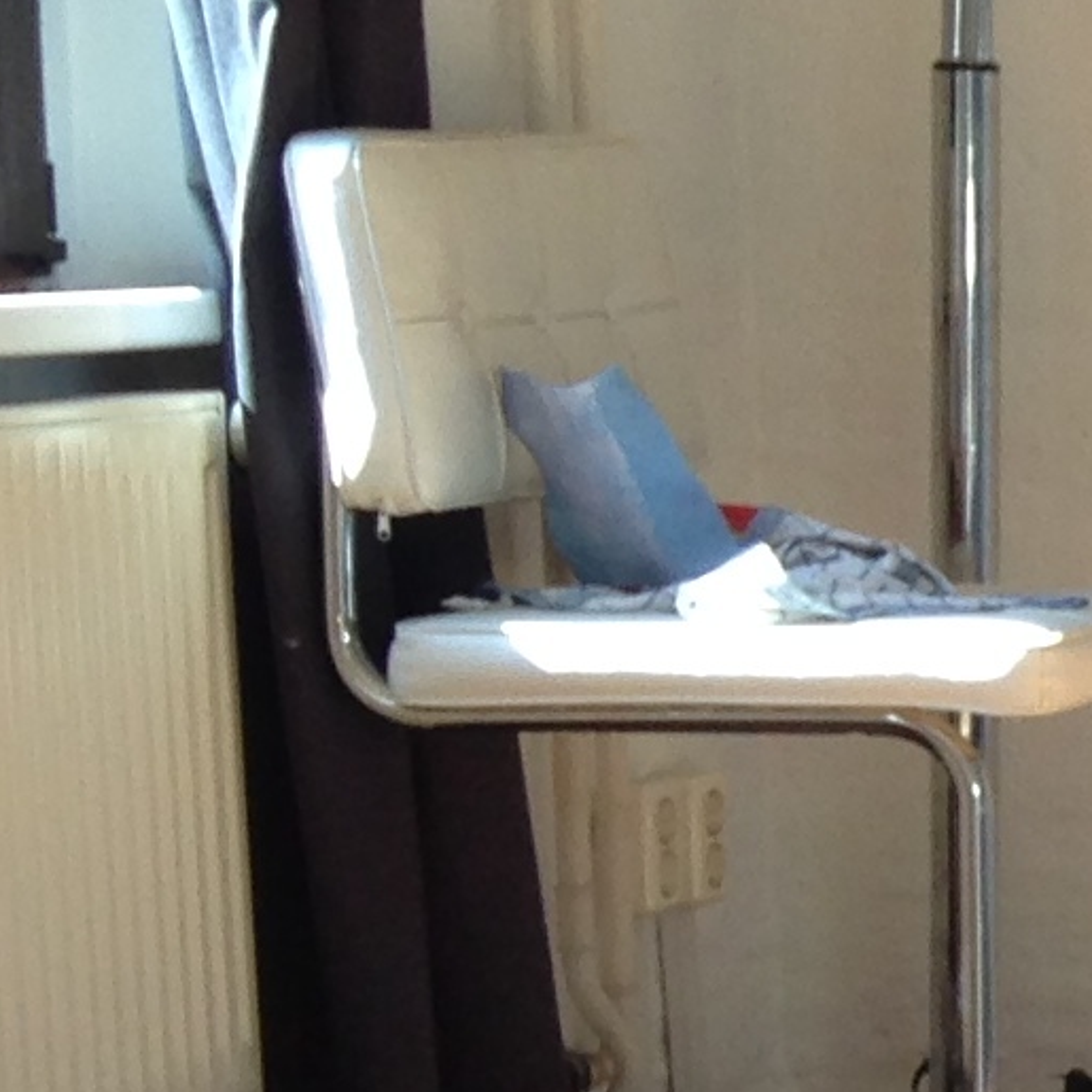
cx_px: 3437
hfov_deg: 7.9
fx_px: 6603
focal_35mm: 185
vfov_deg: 9.5
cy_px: 577
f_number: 2.4
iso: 50
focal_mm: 4.12
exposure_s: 1/60
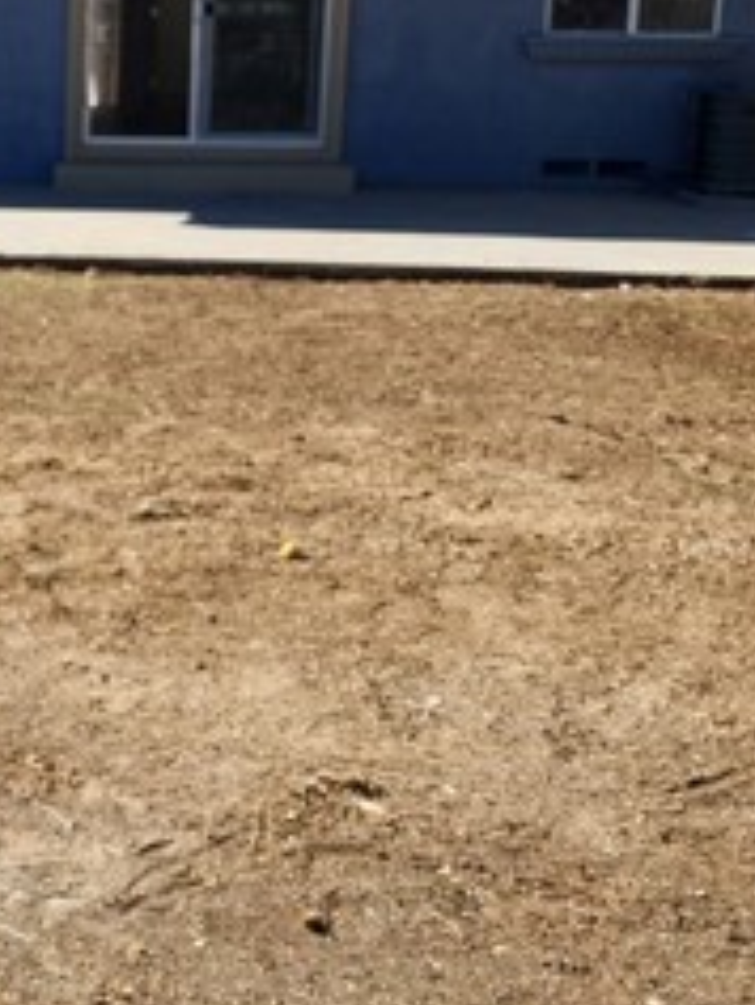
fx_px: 1801
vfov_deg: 31.0
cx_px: -59
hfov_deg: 22.4
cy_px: 365
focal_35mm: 62
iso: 12
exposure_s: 1/866
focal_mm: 6.4
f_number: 1.8
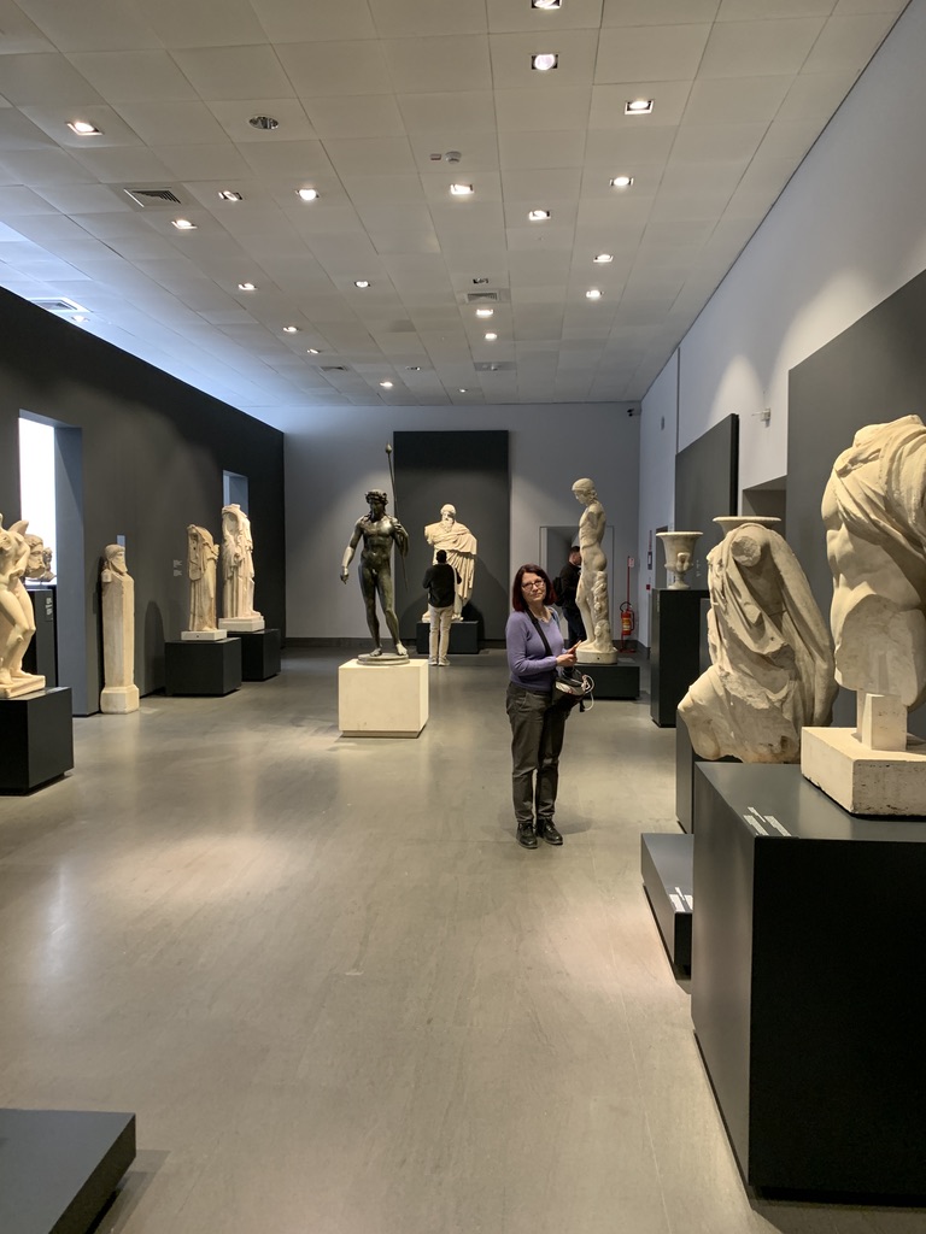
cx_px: 463
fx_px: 927
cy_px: 617
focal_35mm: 26
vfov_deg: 67.3
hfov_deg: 53.1
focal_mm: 4.25
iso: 200
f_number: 1.8
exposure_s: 1/50
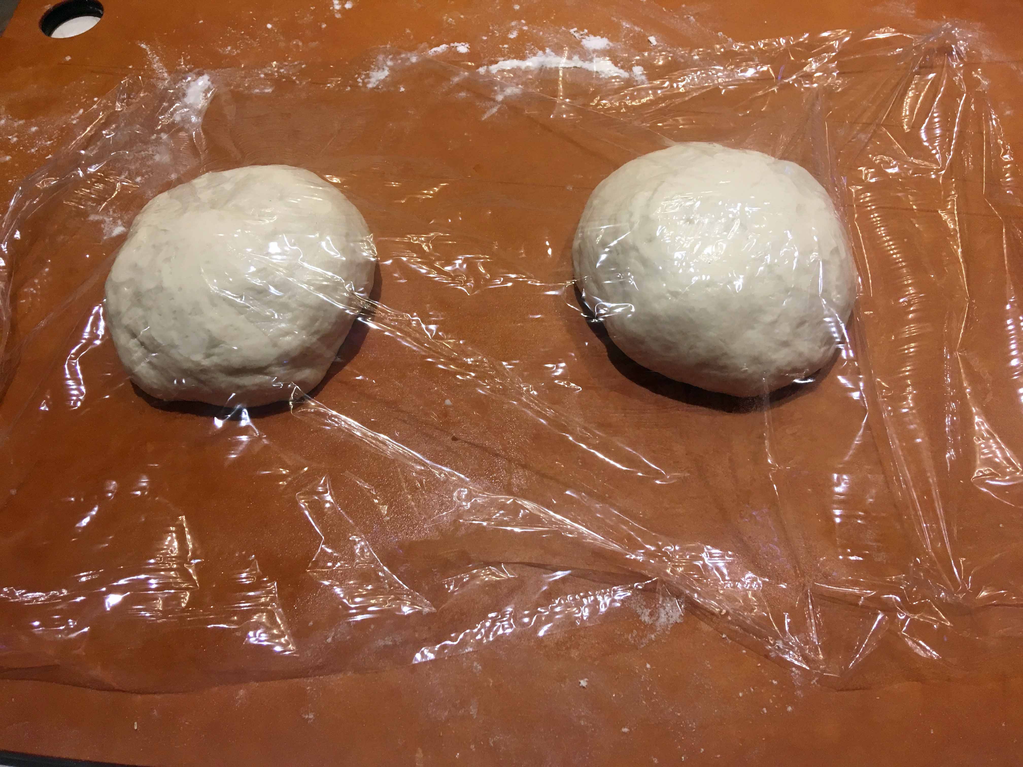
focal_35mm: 29
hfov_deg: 61.7
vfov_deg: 48.2
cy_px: 384
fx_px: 857
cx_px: 512
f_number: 2.2
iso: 50
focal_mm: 4.15
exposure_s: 1/33
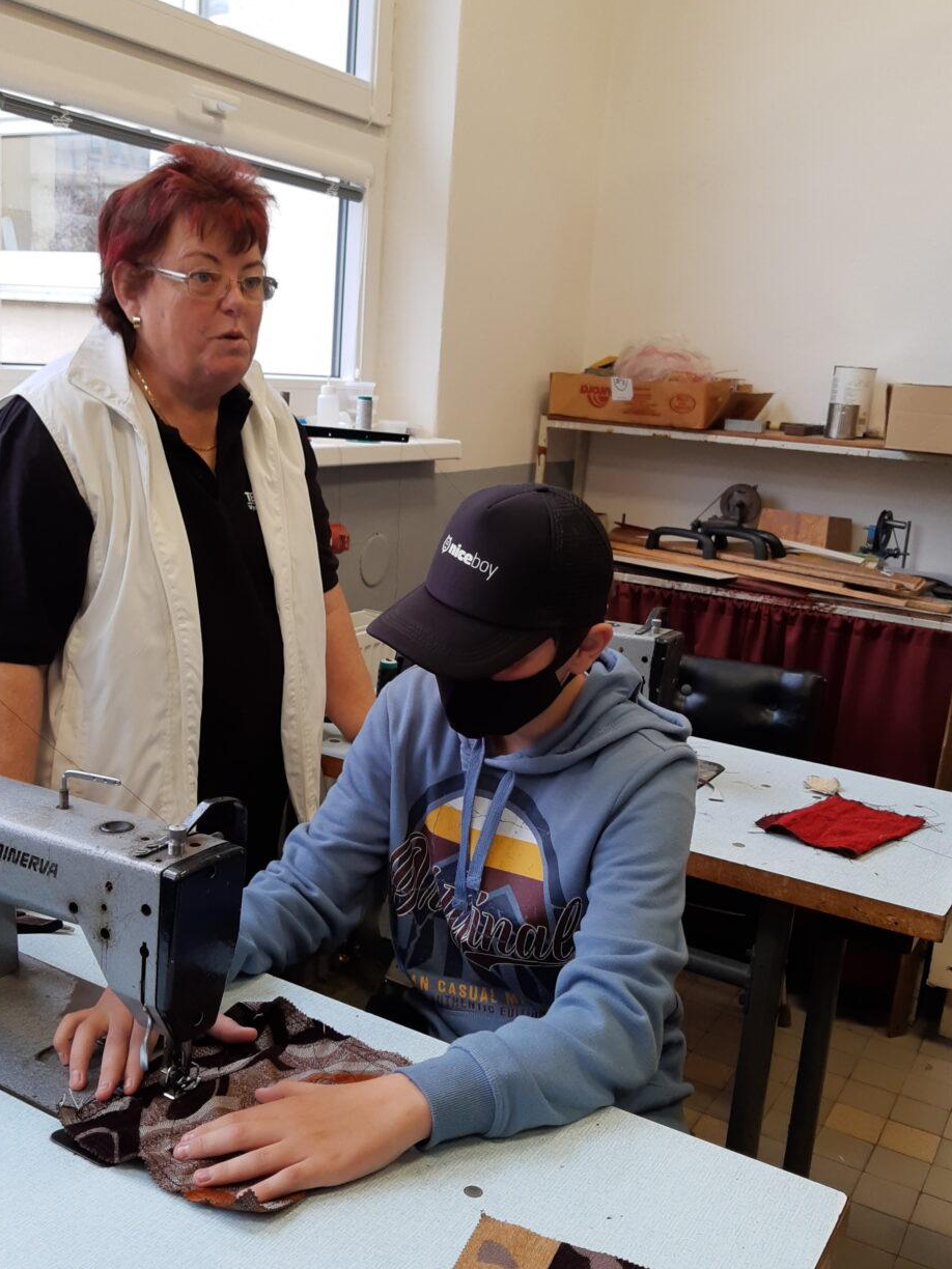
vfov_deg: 53.9
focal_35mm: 34
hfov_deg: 41.8
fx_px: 1247
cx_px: 447
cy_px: 656
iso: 49
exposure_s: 1/100
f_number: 1.7
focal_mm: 4.75
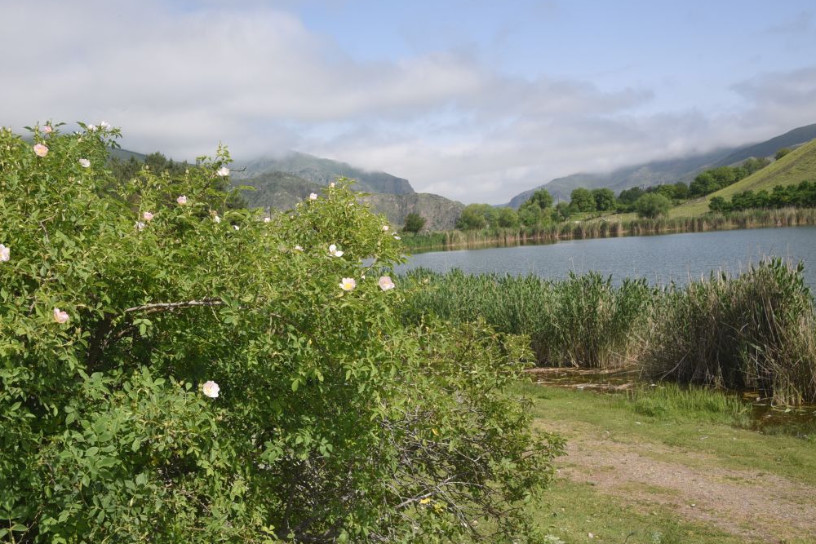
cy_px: 296
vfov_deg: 20.9
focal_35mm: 65
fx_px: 1473
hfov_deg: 30.9
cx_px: 347
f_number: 13
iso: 125
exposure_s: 1/125
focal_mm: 50
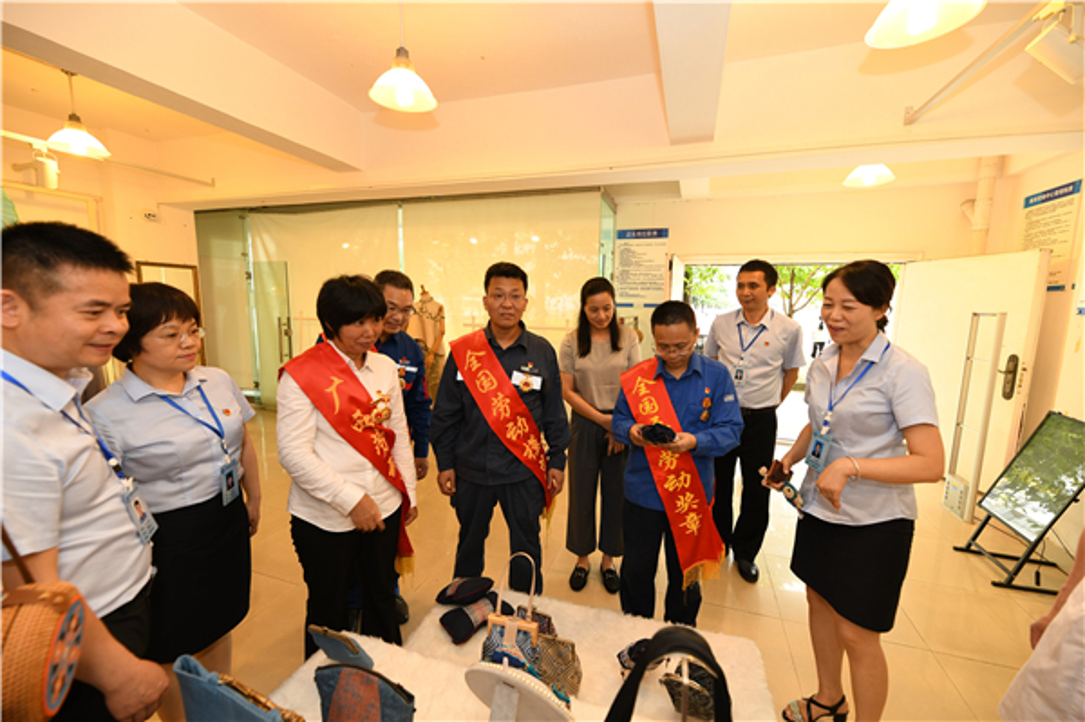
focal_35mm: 14
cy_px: 361
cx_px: 542
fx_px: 422
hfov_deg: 104.3
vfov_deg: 81.1
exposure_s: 1/80
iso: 800
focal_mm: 14
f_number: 4
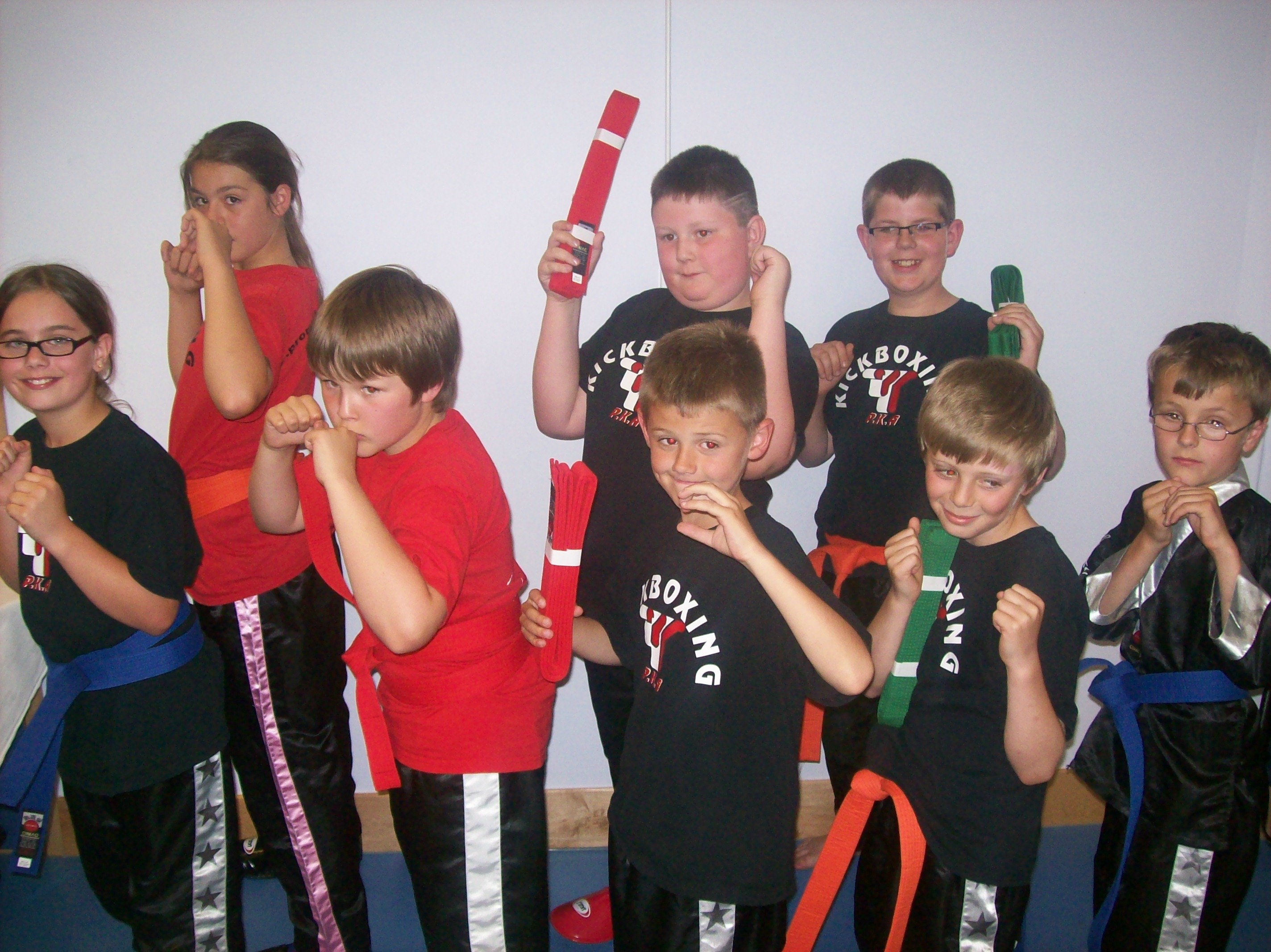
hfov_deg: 51.4
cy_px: 476
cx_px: 636
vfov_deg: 39.6
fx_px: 1321
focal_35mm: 36
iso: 200
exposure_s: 1/64
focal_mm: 6
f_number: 2.7
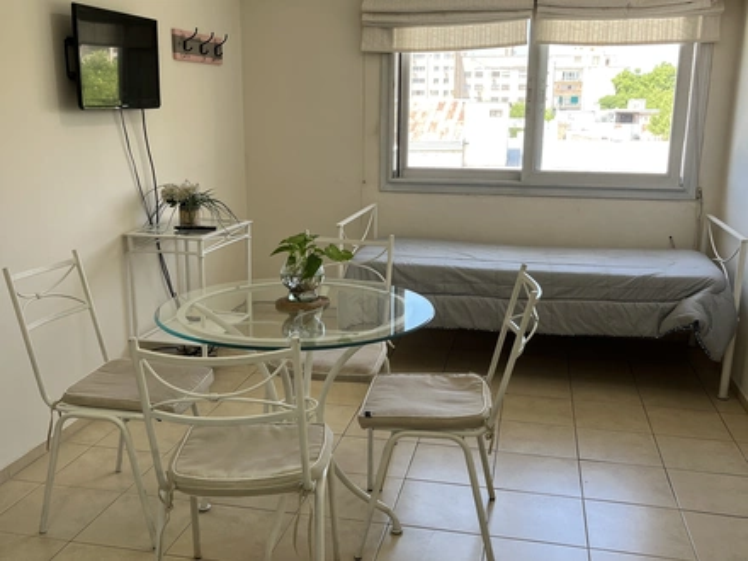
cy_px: 280
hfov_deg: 67.3
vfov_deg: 53.1
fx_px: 562
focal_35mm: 26
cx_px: 374
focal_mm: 5.1
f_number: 1.6
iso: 64
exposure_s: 1/164
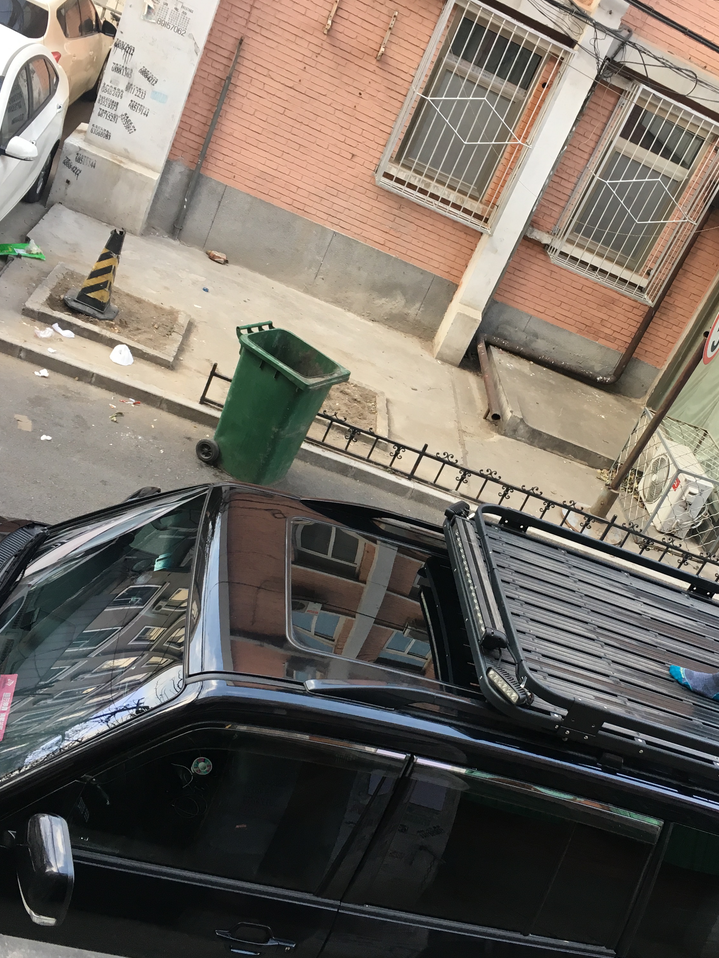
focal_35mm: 39
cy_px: 480
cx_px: 474
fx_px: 1080
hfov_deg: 36.5
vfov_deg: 47.9
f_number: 2.2
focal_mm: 4.15
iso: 25
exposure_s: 1/33
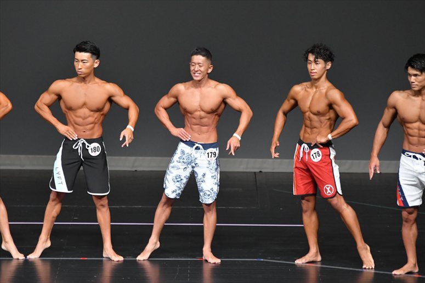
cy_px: 142
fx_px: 3717
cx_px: 212
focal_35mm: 315
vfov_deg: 4.4
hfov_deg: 6.5
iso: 4000
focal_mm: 210
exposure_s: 1/400
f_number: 5.6
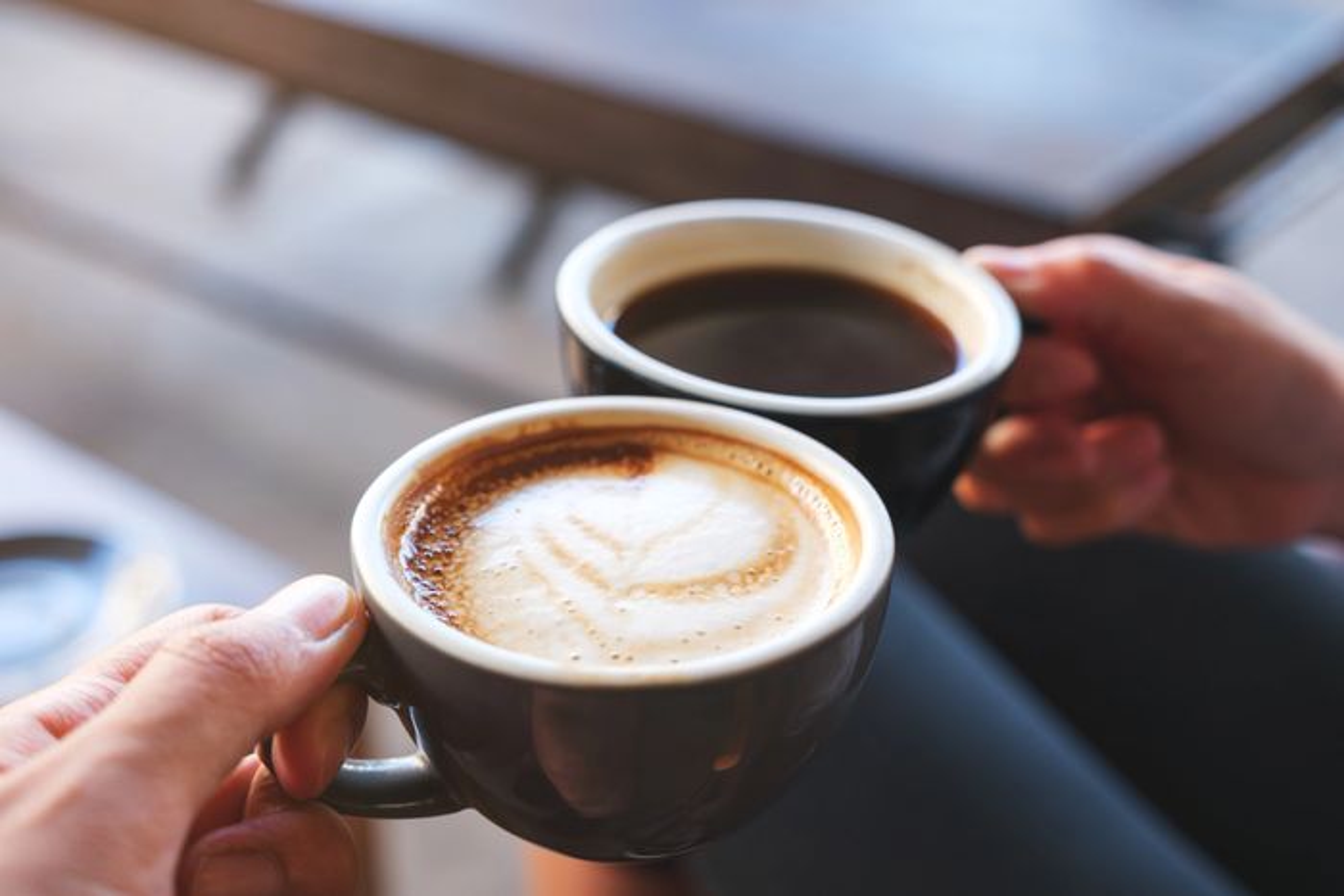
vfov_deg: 25.5
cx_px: 672
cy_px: 448
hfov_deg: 37.5
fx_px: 1979
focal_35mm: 53
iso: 160
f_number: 2.8
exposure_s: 1/75
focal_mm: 35.3
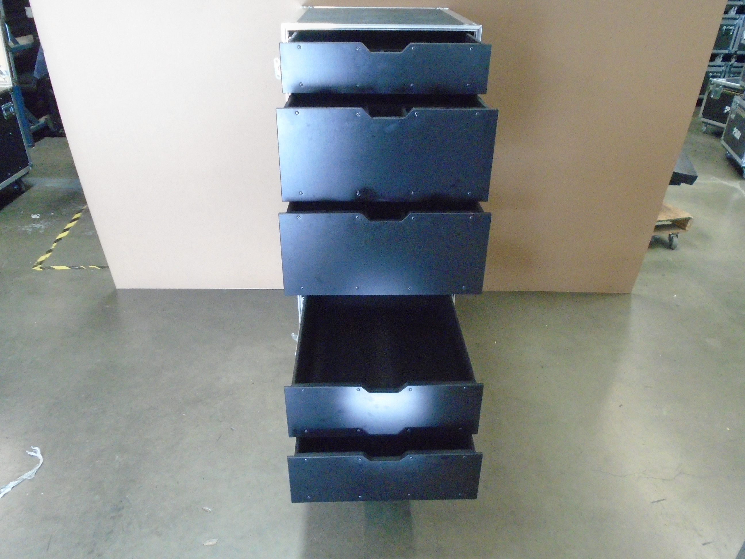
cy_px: 280
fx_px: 560
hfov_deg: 67.3
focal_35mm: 26
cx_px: 372
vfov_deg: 53.1
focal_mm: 4.6
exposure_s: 1/40
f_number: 3.2
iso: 800
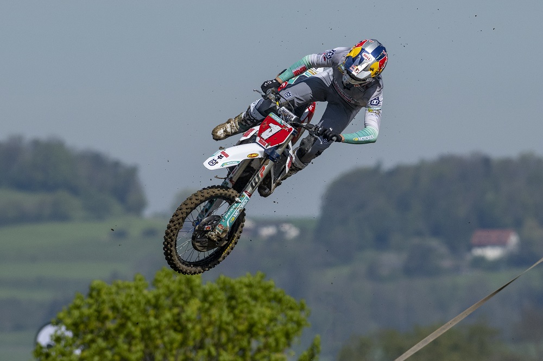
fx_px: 6785
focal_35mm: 450
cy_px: 180
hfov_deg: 4.6
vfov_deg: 3.1
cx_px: 272
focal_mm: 300
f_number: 4.5
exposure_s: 1/5000
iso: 400
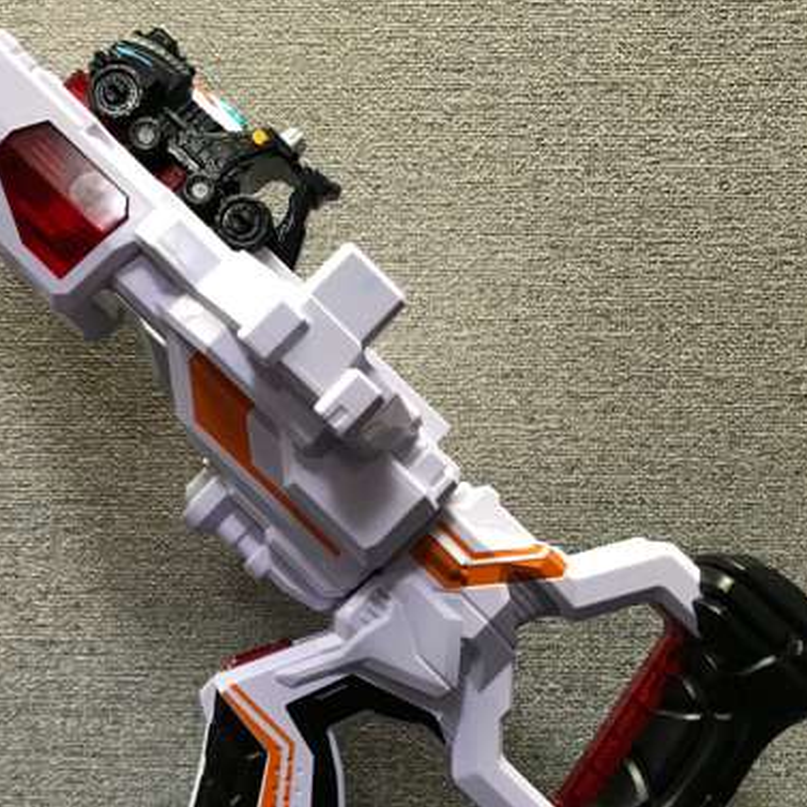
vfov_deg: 39.8
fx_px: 1108
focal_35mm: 42
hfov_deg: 39.9
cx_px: 323
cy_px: 501
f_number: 1.8
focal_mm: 3.99
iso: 40
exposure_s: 1/23
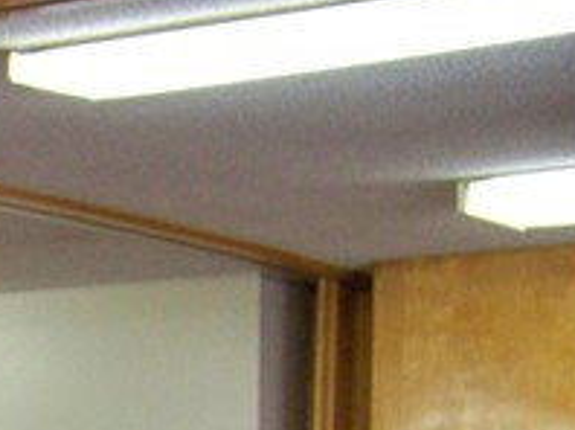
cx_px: -880
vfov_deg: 8.1
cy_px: 941
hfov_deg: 9.9
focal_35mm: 171
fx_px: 2837
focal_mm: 5.85
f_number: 2.8
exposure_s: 1/30
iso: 160
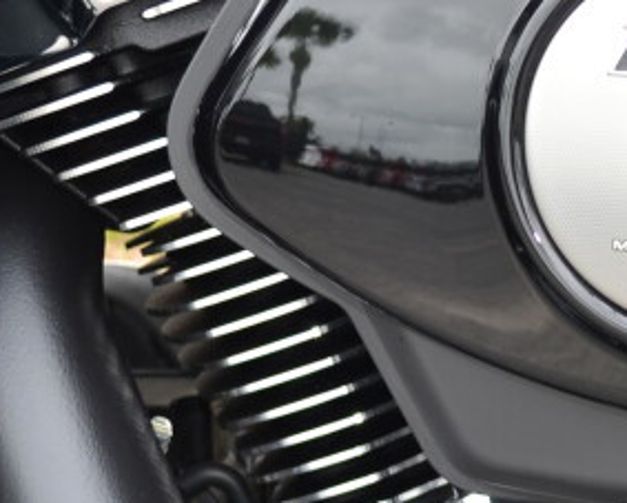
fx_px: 2879
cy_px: 443
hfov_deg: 12.2
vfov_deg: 9.9
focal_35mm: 155
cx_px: 700
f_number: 4.2
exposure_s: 1/125
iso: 100
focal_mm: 26
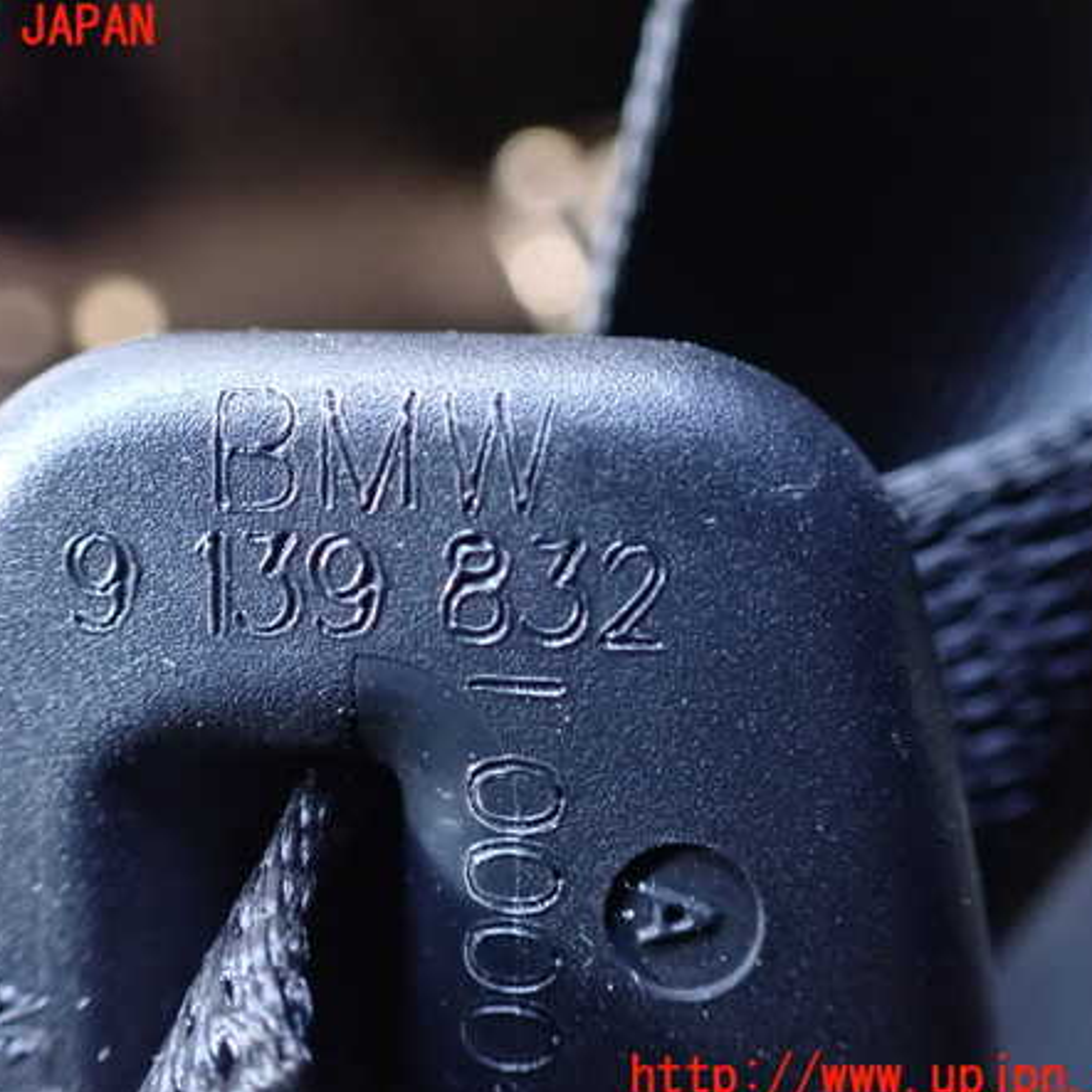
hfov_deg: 45.8
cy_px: 553
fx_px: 1285
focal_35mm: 36
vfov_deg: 46.0
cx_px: 447
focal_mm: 5.4
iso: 1600
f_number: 2.3
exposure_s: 1/30
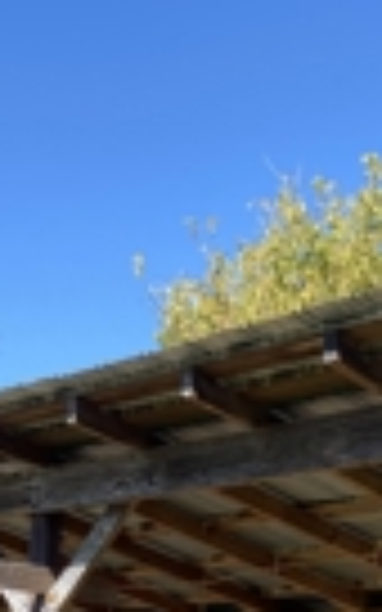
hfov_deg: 15.9
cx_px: 45
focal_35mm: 81
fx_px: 1349
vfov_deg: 24.0
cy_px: 666
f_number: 1.8
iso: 32
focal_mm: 4.25
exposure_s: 1/1135
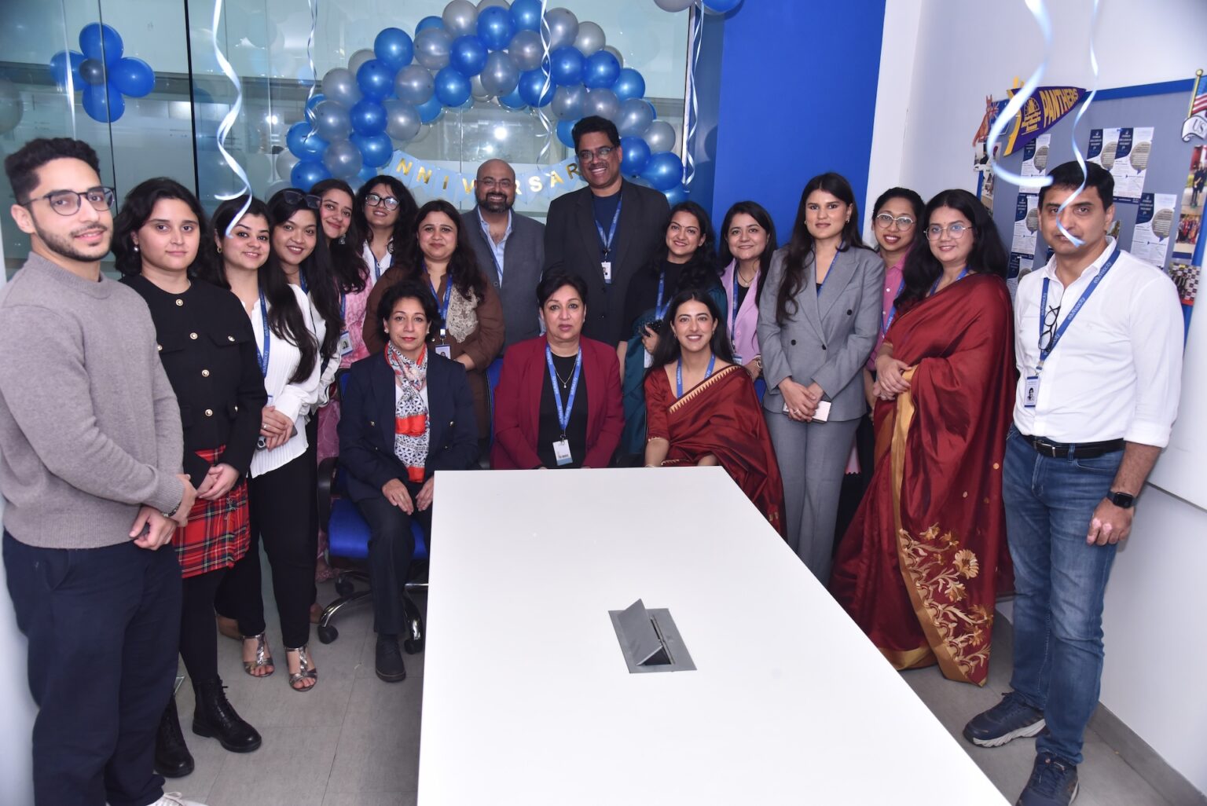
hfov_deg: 61.9
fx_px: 1006
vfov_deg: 43.7
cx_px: 604
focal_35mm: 30
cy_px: 403
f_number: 5.6
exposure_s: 1/125
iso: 1600
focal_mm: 30
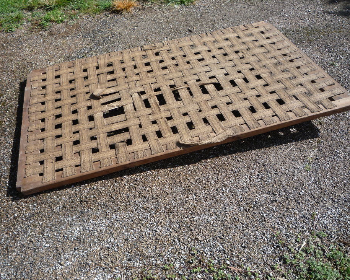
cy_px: 142
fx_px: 331
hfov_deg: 55.6
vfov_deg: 45.8
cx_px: 182
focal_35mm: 32
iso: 100
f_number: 4
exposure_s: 1/400
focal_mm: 5.2
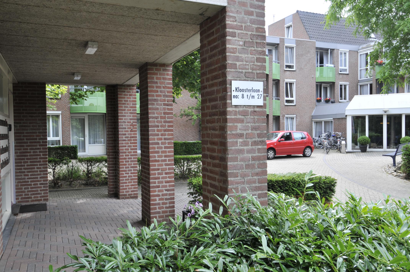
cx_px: 205
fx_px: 341
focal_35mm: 30
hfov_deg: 62.0
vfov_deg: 43.5
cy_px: 136
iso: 200
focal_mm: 20
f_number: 9
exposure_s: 1/100
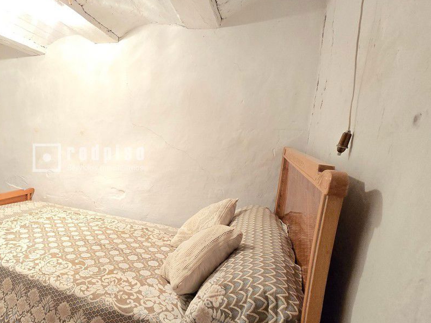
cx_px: 89
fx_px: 261
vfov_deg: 63.4
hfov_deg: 71.4
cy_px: 158
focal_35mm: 21
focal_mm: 2.2
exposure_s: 1/50
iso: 800
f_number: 2.2
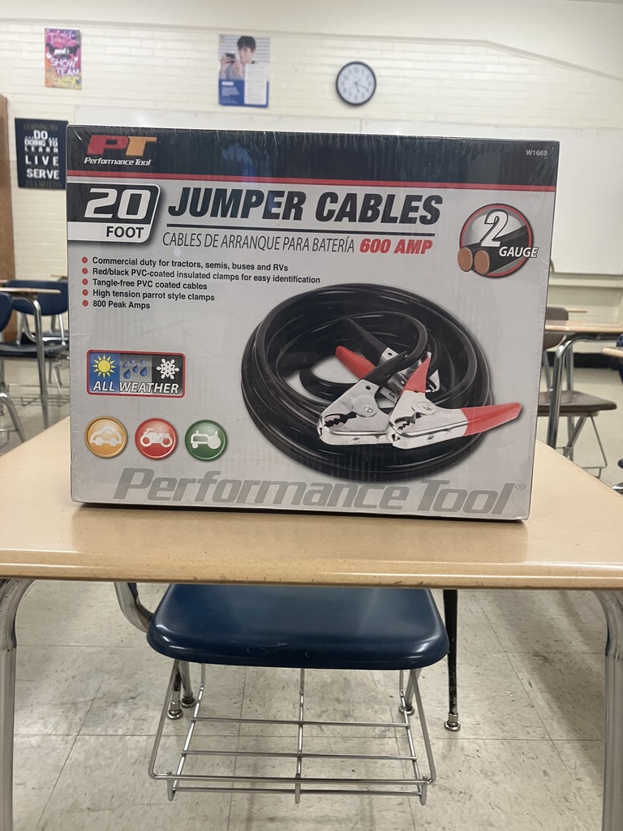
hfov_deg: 49.7
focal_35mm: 28
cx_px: 312
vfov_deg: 63.4
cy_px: 416
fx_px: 672
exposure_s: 1/60
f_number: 1.8
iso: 100
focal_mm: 3.99
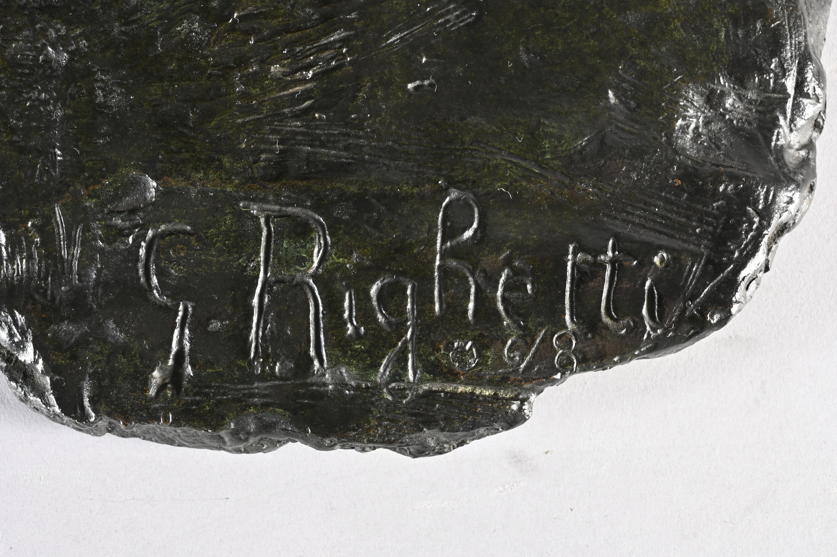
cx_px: 418
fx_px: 1441
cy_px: 278
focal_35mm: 62
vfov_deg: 21.9
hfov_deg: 32.4
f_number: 14
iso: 320
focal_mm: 62
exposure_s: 1/125
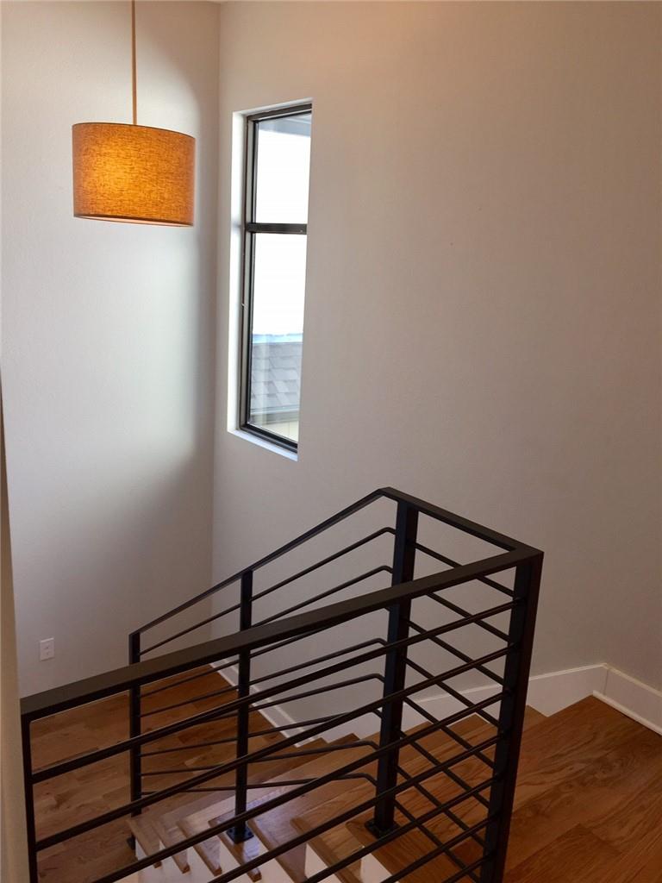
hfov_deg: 48.2
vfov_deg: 61.7
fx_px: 739
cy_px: 442
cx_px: 331
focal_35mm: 29
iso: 32
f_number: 2.2
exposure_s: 1/40
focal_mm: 4.15
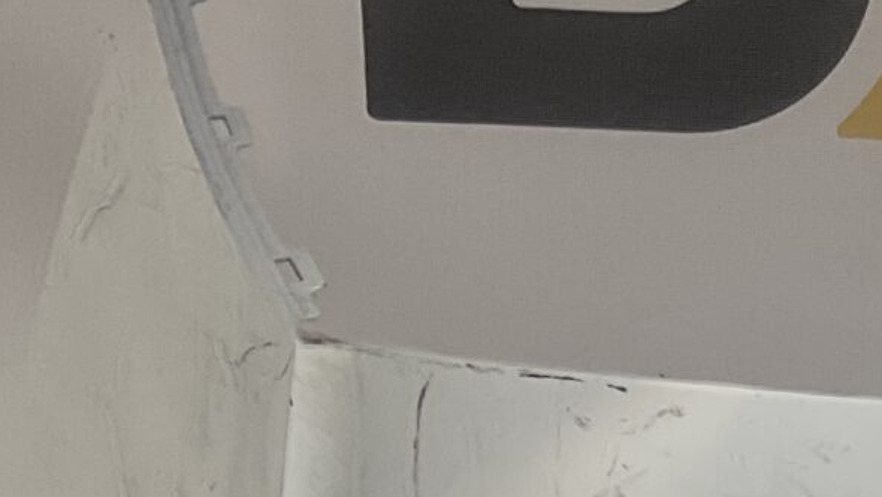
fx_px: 3204
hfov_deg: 14.4
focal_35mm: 137
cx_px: 1410
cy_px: 1027
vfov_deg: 8.4
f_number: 1.8
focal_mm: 3
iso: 16
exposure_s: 1/1577
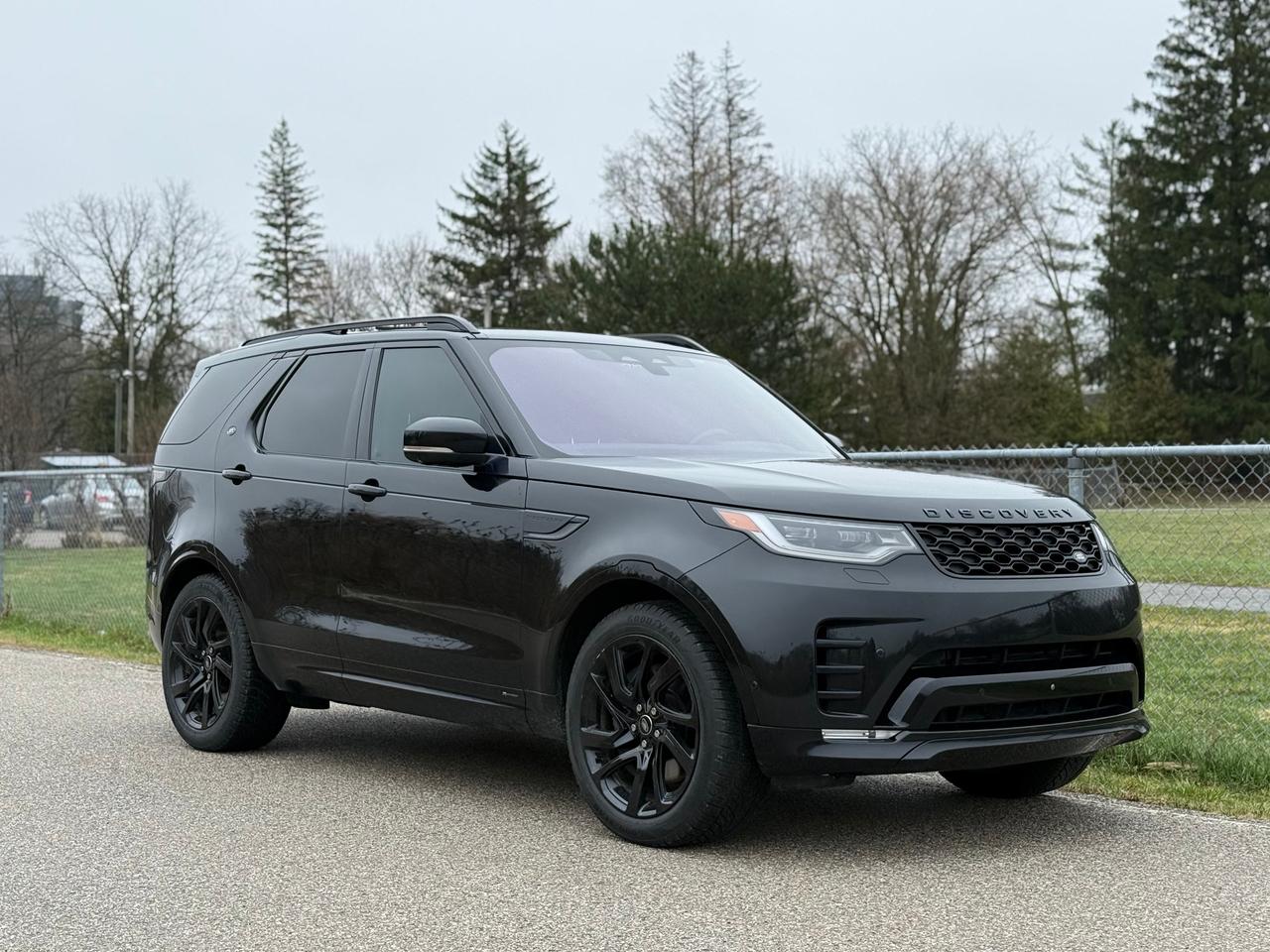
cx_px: 635
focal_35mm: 48
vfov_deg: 30.3
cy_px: 476
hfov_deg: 39.7
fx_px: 1761
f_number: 1.78
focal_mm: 6.76
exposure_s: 1/1642
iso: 80
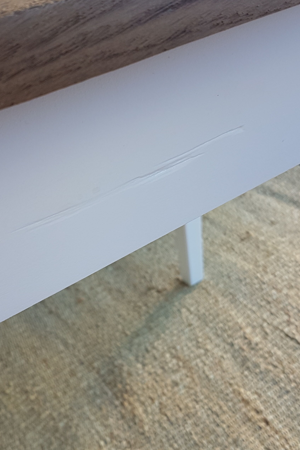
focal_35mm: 43
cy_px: 239
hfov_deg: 31.2
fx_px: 538
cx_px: 154
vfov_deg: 45.4
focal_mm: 4.2
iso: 40
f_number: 1.7
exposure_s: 1/110
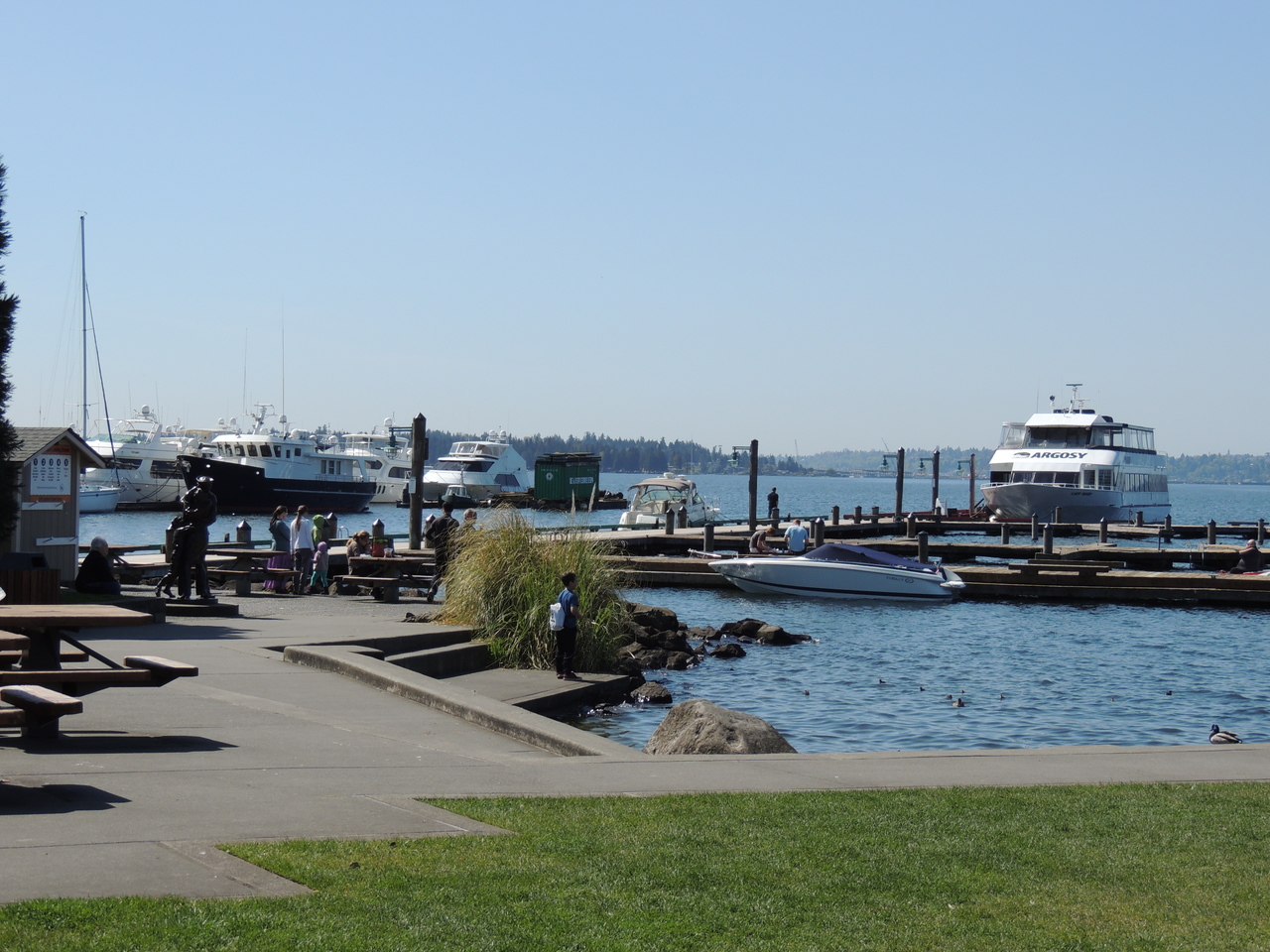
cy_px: 476
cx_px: 635
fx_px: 2568
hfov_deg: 27.8
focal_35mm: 70
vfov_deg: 21.0
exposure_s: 1/1000
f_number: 3.9
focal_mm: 12.4
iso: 100
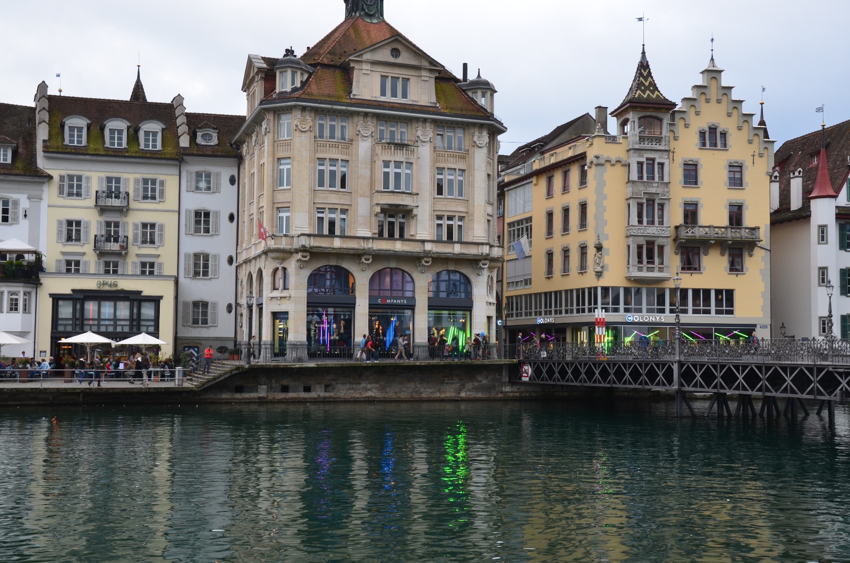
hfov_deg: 46.5
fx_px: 989
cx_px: 425
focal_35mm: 42
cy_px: 282
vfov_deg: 31.7
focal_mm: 28
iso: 400
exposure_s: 1/30
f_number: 9
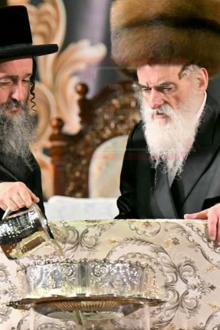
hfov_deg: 3.3
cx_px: 140
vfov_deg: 4.9
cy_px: 236
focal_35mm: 418
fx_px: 3831
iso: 400
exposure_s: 1/250
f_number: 2.8
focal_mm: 135
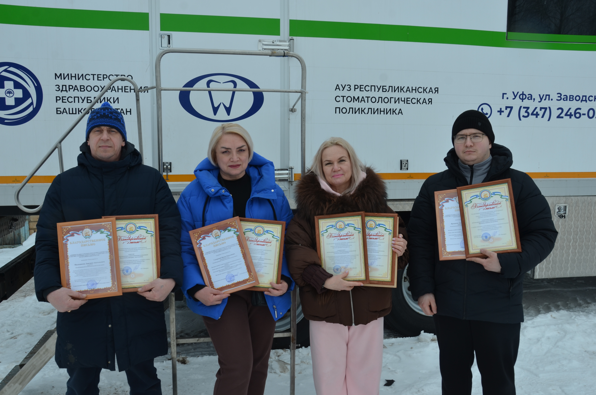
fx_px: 520
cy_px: 198
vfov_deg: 41.5
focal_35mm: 32
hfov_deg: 59.6
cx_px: 298
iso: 160
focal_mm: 21
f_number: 8
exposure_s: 1/250
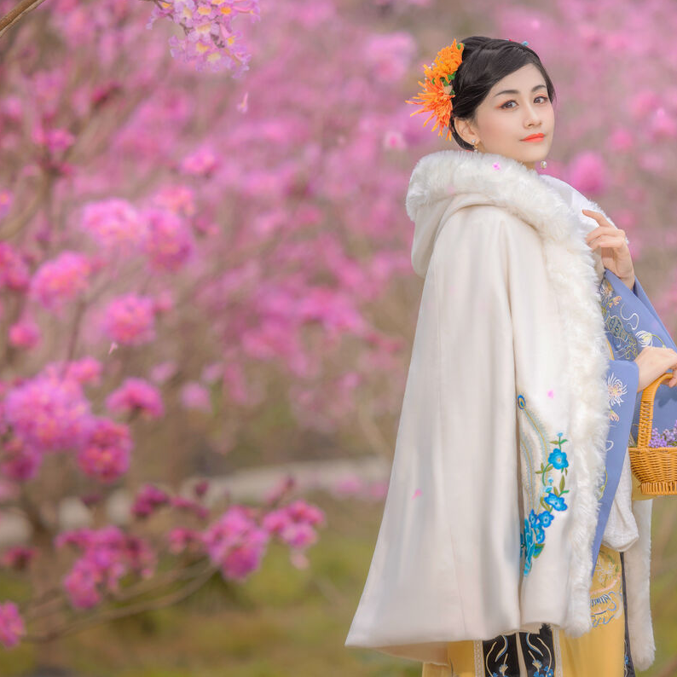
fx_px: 3806
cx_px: 478
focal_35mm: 172
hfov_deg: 10.2
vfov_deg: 10.2
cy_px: 337
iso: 100
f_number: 2.8
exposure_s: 1/640
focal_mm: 135
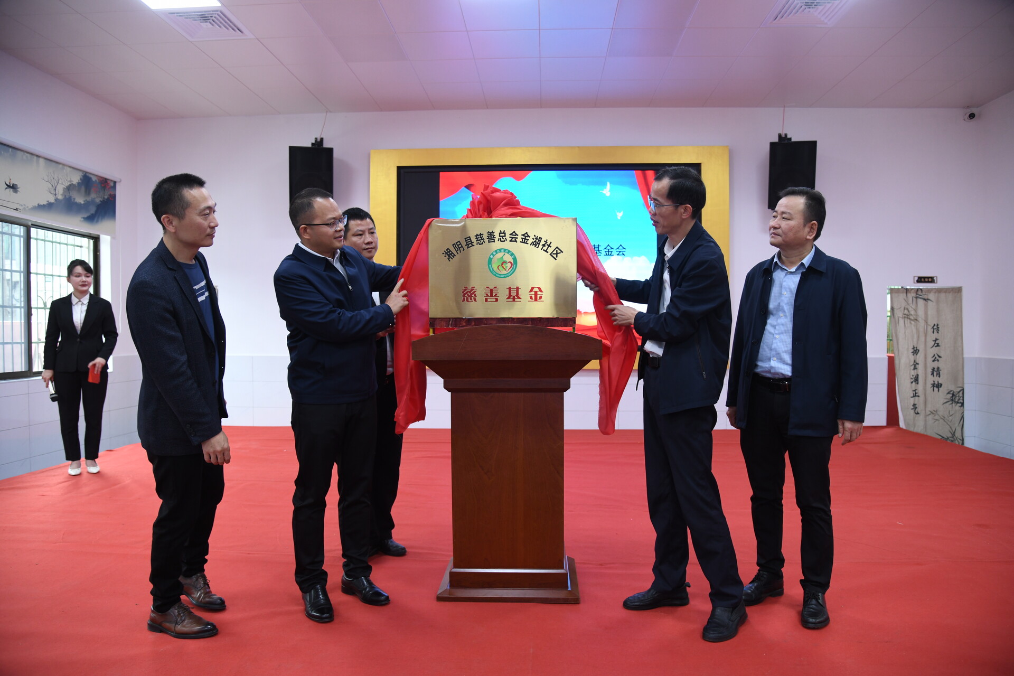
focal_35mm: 24
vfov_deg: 53.1
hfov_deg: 73.7
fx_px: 676
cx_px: 507
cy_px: 338
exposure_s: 1/100
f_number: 4
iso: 800
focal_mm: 24
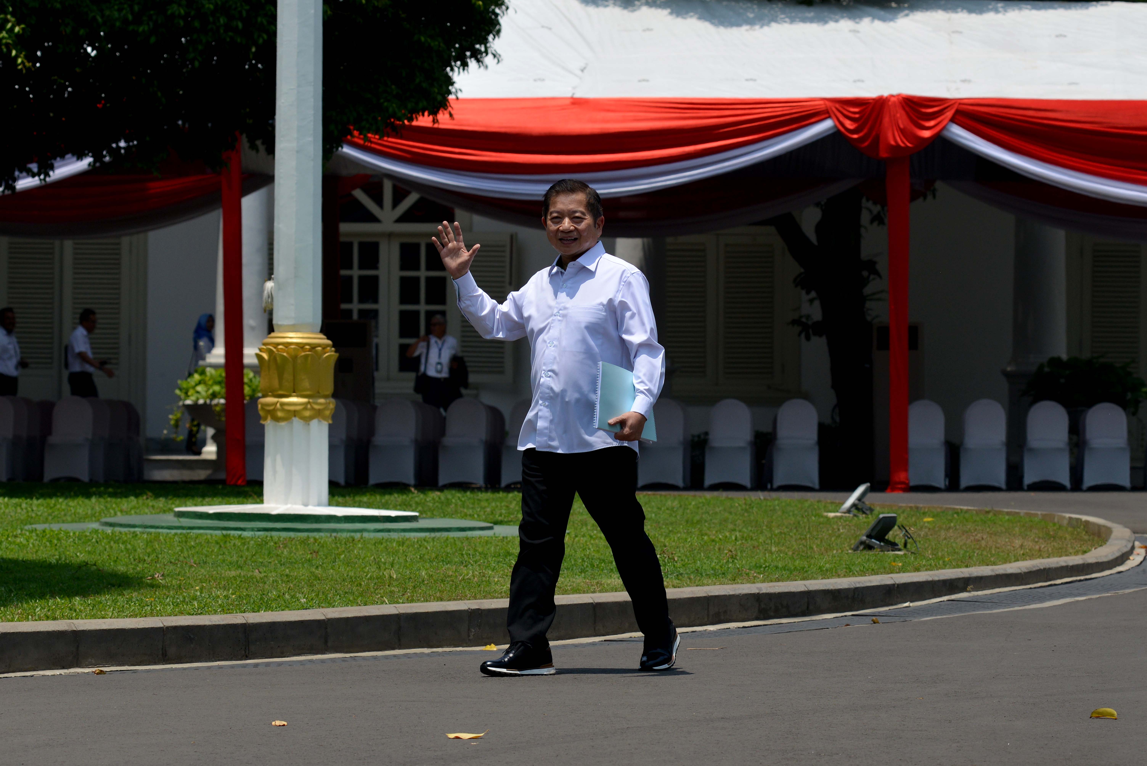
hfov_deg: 16.4
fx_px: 3984
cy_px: 383
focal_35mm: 125
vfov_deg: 11.0
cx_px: 574
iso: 400
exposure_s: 1/2000
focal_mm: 125
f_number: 8
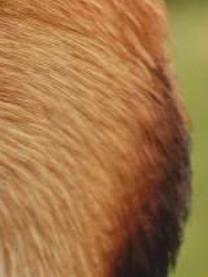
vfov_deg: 2.7
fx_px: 5980
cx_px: -51
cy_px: 13
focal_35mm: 746
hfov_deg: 2.0
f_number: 5.6
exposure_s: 1/125
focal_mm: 105
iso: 200
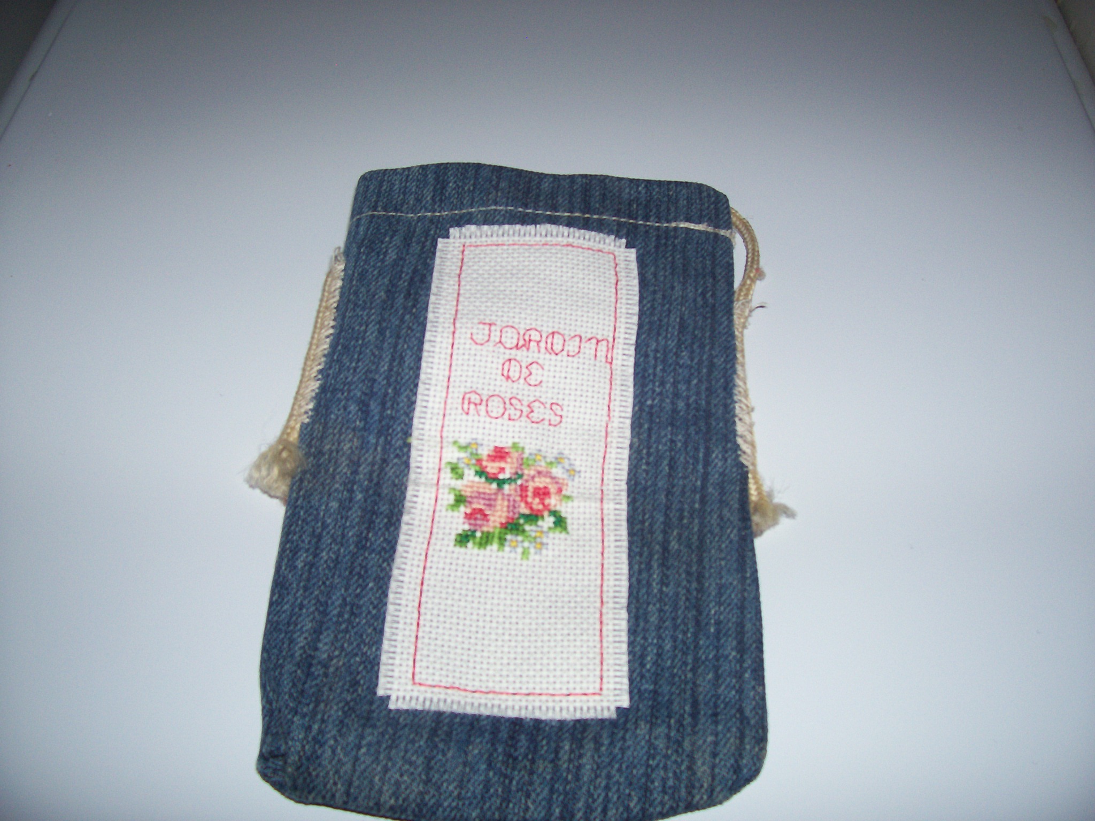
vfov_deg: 41.8
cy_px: 410
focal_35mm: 34
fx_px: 1076
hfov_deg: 54.0
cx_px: 548
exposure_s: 1/64
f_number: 2.7
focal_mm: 5.6
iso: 80
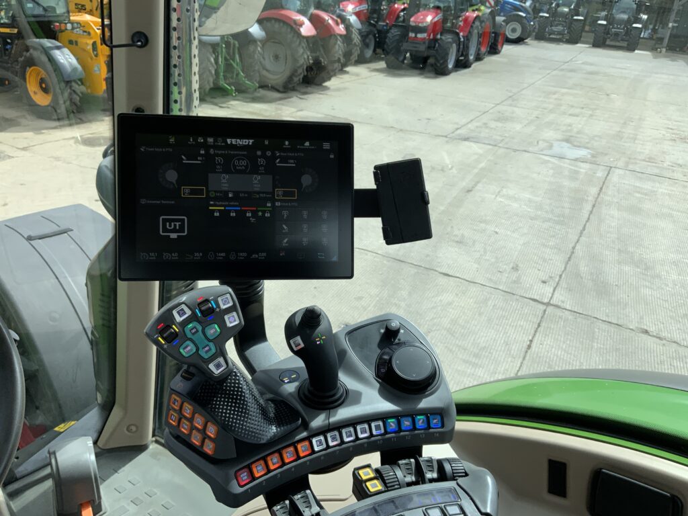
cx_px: 344
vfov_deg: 48.2
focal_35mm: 29
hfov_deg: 61.7
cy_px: 258
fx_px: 576
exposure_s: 1/1055
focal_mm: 3
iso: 16
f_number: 1.8
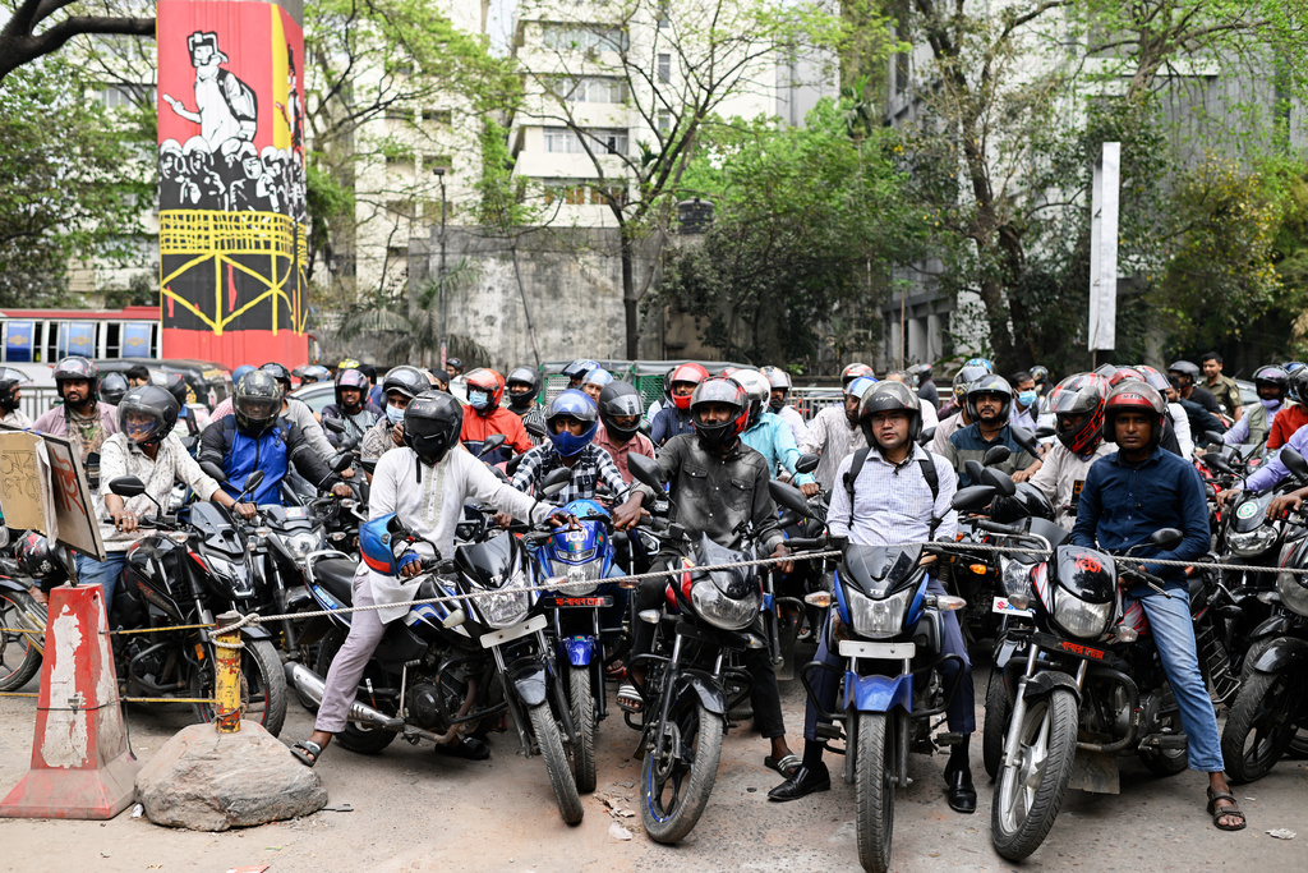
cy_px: 436
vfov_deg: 37.9
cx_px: 654
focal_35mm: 35
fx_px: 1272
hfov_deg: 54.4
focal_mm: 35
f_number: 3.2
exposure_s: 1/400
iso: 64
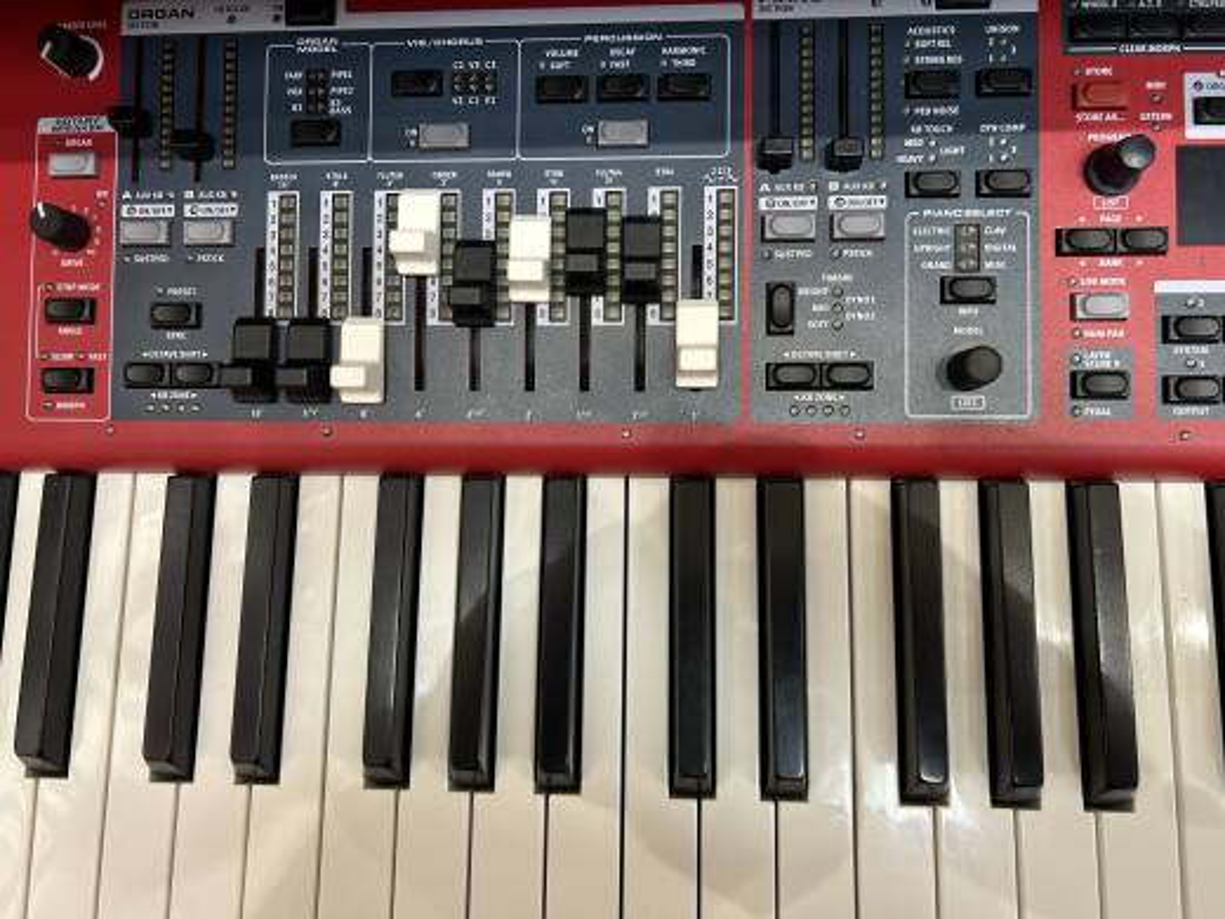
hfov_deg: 67.3
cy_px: 460
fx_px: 920
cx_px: 612
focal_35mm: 26
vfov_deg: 53.1
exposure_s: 1/60
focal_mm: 5.7
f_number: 1.5
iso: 100
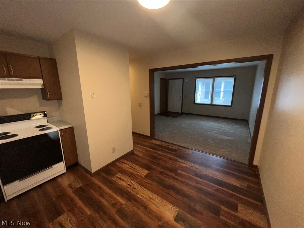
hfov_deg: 106.2
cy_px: 114
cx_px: 152
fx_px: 114
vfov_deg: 89.9
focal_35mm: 13
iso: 64
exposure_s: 1/95
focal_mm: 1.57
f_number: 1.8
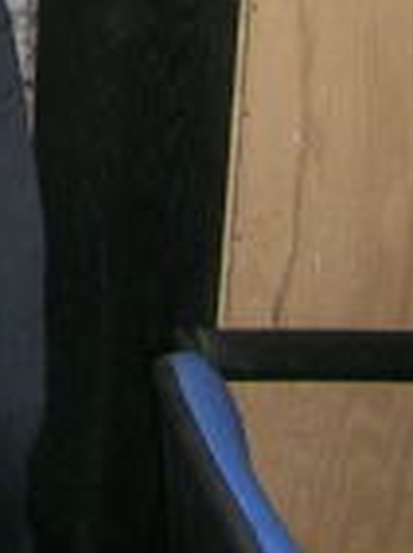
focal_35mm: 148
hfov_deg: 9.7
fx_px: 2361
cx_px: -206
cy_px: -397
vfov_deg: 12.4
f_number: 2.8
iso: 119
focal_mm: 5.4
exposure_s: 1/60.1
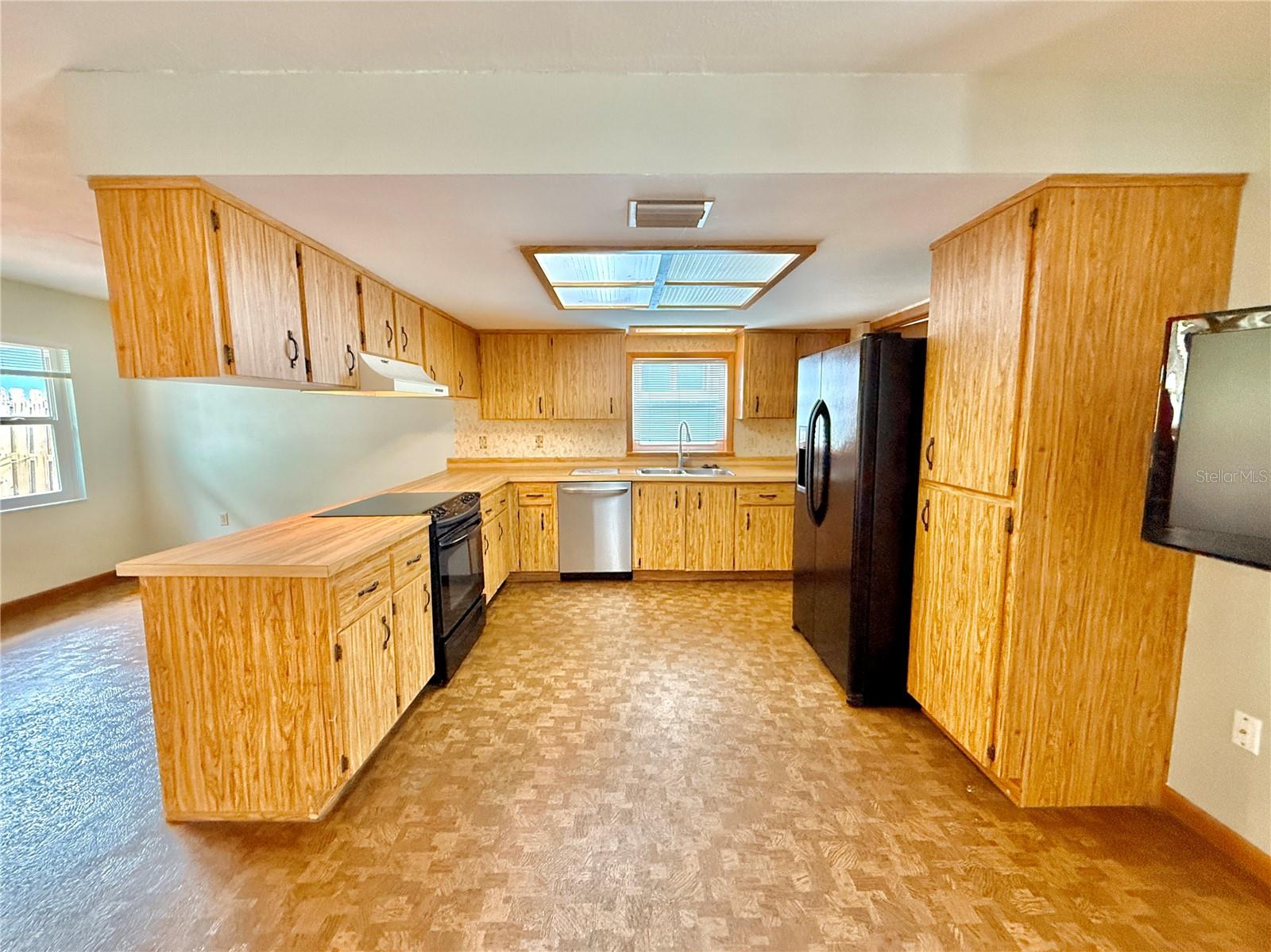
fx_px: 514
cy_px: 476
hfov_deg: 102.1
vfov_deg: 85.6
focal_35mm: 14
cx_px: 636
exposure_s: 1/60
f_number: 2.2
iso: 500
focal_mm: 2.22
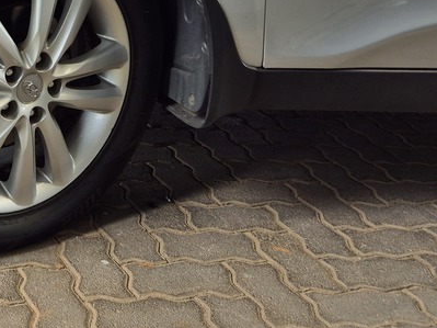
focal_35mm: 59
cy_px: -73
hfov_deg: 29.5
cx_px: -44
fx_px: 745
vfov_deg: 22.7
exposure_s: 1/205
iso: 25
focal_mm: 5.4
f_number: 1.8
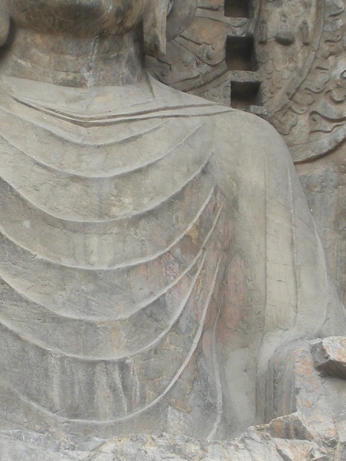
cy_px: 302
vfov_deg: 16.8
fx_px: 1560
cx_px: 61
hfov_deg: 12.6
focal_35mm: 117
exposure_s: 1/180
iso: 64
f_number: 4
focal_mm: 7.7
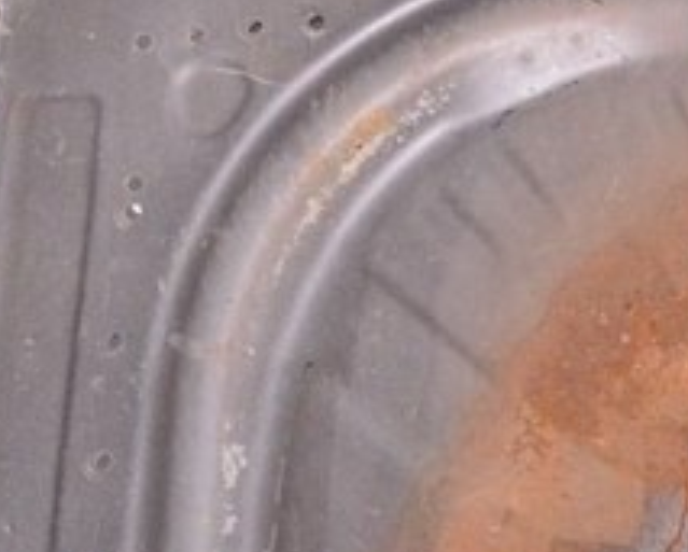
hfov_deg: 13.4
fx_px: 2753
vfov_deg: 11.3
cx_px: 1043
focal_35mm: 135
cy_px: 563
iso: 1600
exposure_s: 1/160
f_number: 8
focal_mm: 20
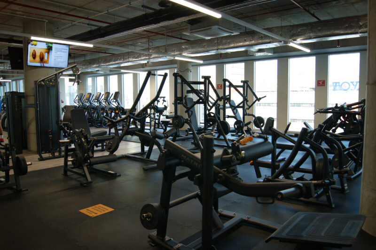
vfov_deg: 47.9
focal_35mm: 27
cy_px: 125
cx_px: 188
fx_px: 282
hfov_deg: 67.4
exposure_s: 1/30
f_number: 3.5
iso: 125
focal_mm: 18
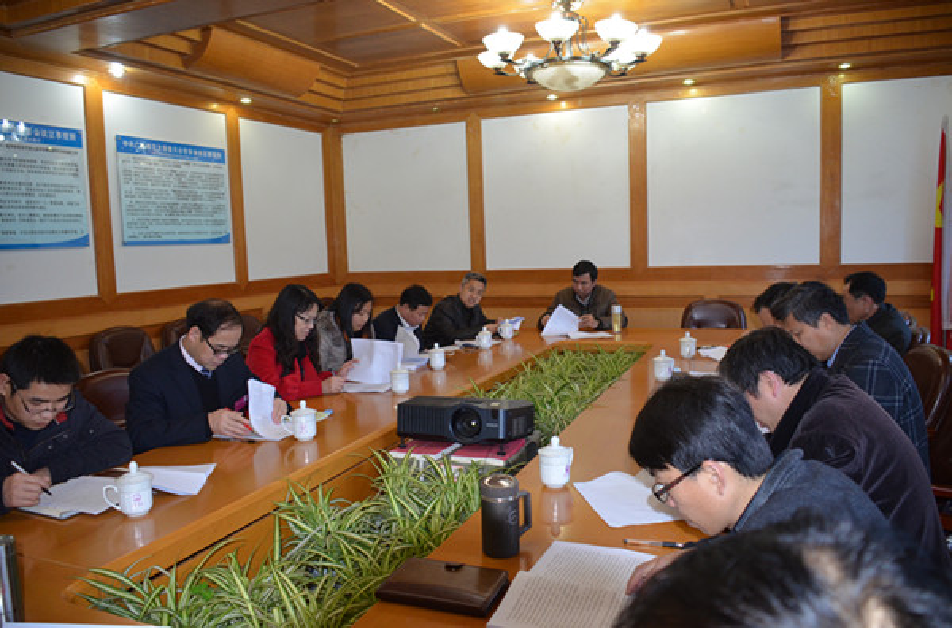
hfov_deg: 67.5
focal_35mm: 27
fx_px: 712
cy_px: 314
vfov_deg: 47.6
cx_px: 476
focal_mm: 18
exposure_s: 1/60
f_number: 3.5
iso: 900
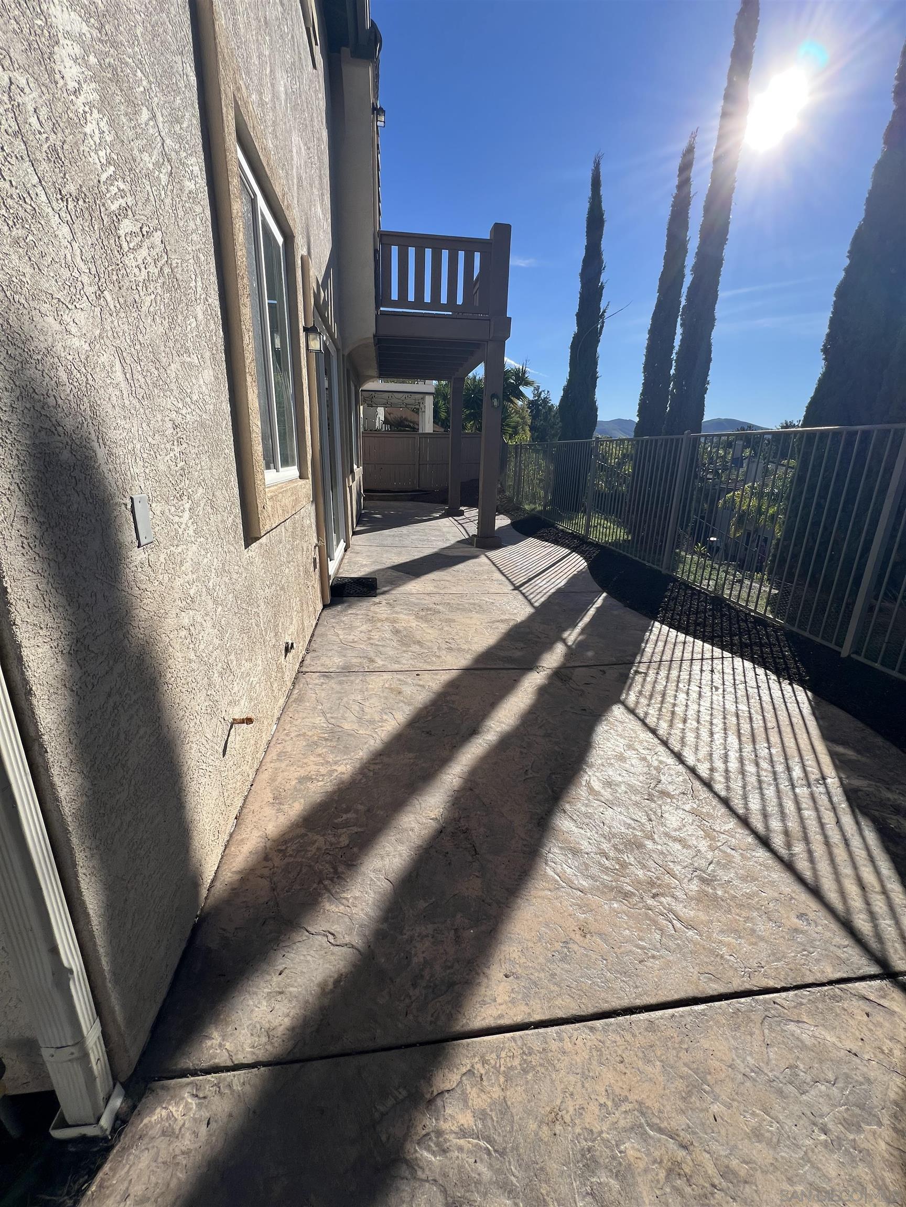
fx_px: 454
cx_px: 453
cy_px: 604
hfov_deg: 89.9
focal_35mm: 13
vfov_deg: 106.2
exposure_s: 1/1754
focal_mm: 1.57
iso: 32
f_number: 1.8
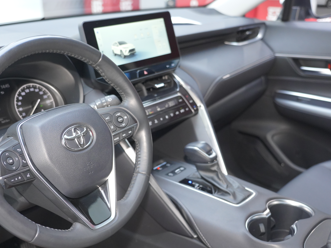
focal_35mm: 43
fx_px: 411
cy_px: 138
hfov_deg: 43.8
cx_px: 150
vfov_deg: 33.6
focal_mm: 35
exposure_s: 1/125
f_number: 4
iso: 5000
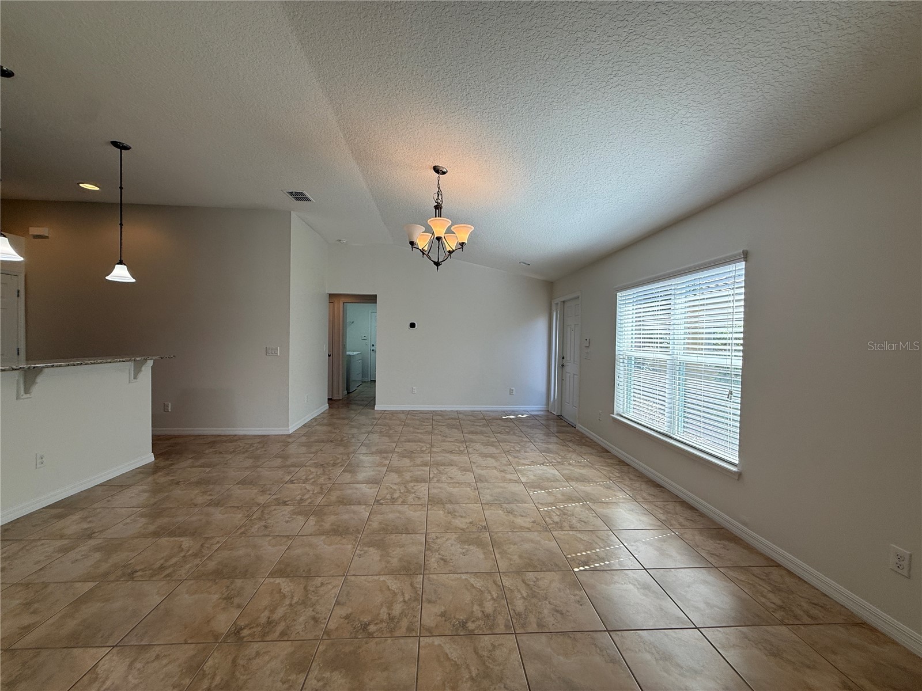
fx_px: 373
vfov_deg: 85.7
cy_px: 346
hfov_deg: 102.1
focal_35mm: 14
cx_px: 461
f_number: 2.2
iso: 64
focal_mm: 2.22
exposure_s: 1/162
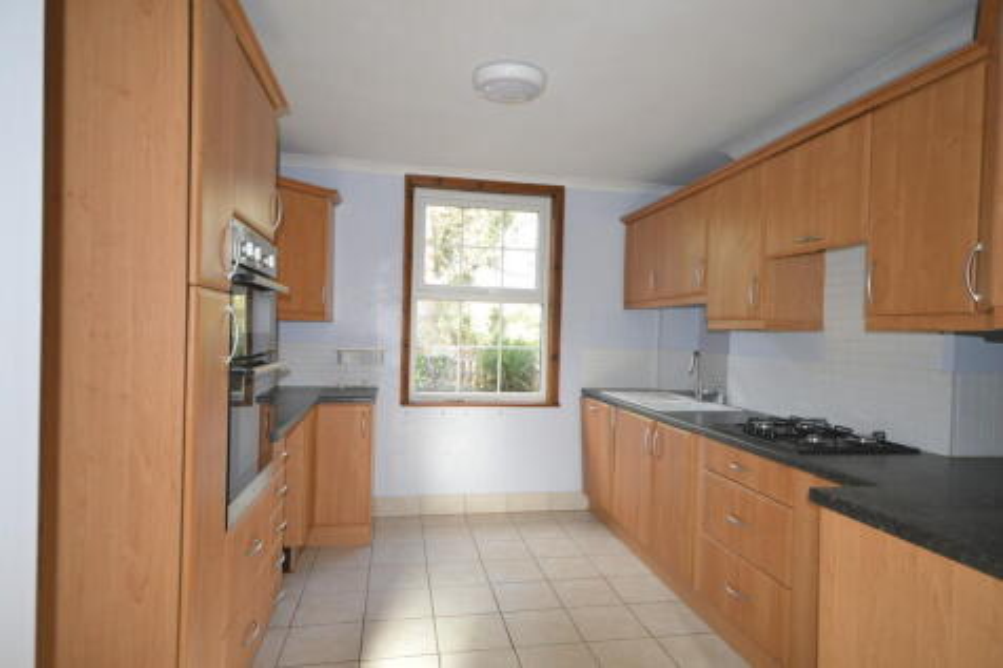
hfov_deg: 81.2
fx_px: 585
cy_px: 334
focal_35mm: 21
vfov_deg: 59.5
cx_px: 502
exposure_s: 1/60
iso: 450
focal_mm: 14
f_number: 4.8
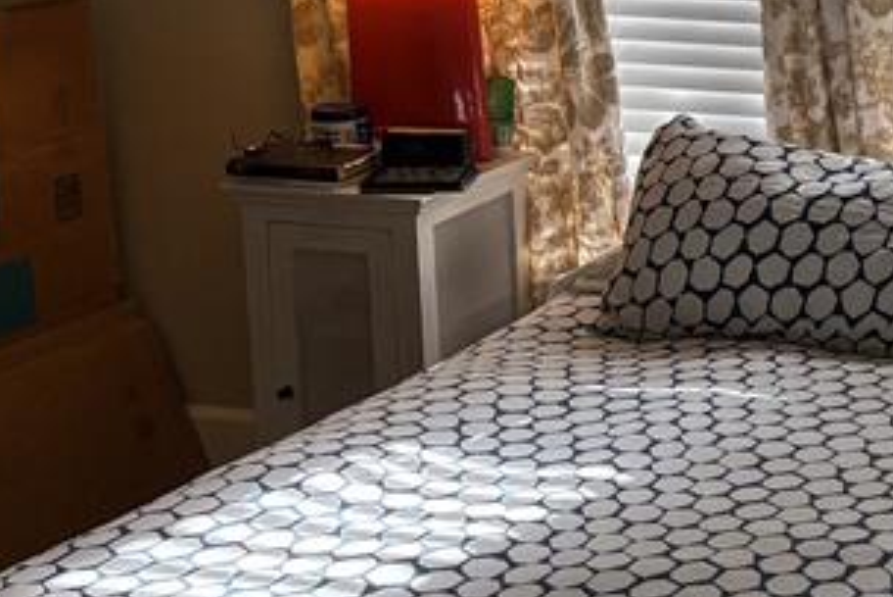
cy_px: 79
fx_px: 2258
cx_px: 1234
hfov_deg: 20.1
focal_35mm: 91
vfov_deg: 14.9
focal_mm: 5.96
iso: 125
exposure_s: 1/217
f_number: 1.6
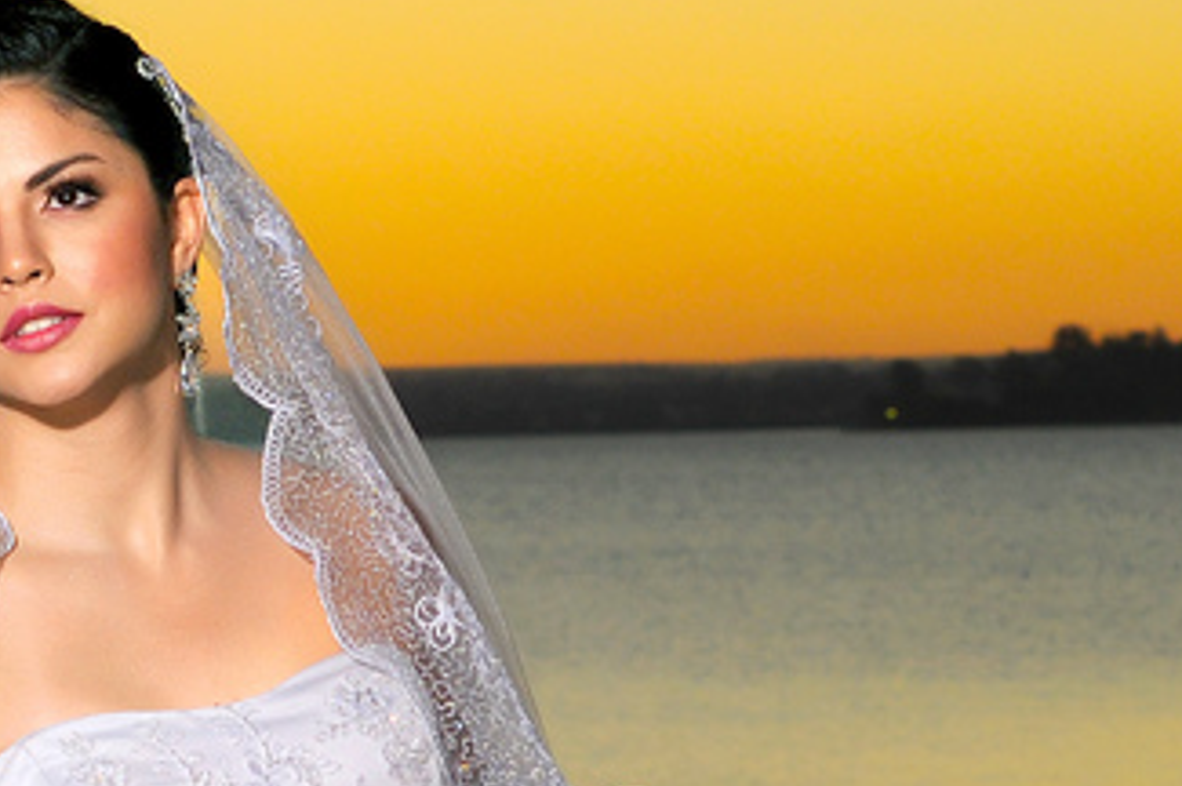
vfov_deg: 4.9
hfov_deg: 7.4
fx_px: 9086
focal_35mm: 277
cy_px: 817
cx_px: 360
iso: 200
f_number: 7.1
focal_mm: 50
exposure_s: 1/250
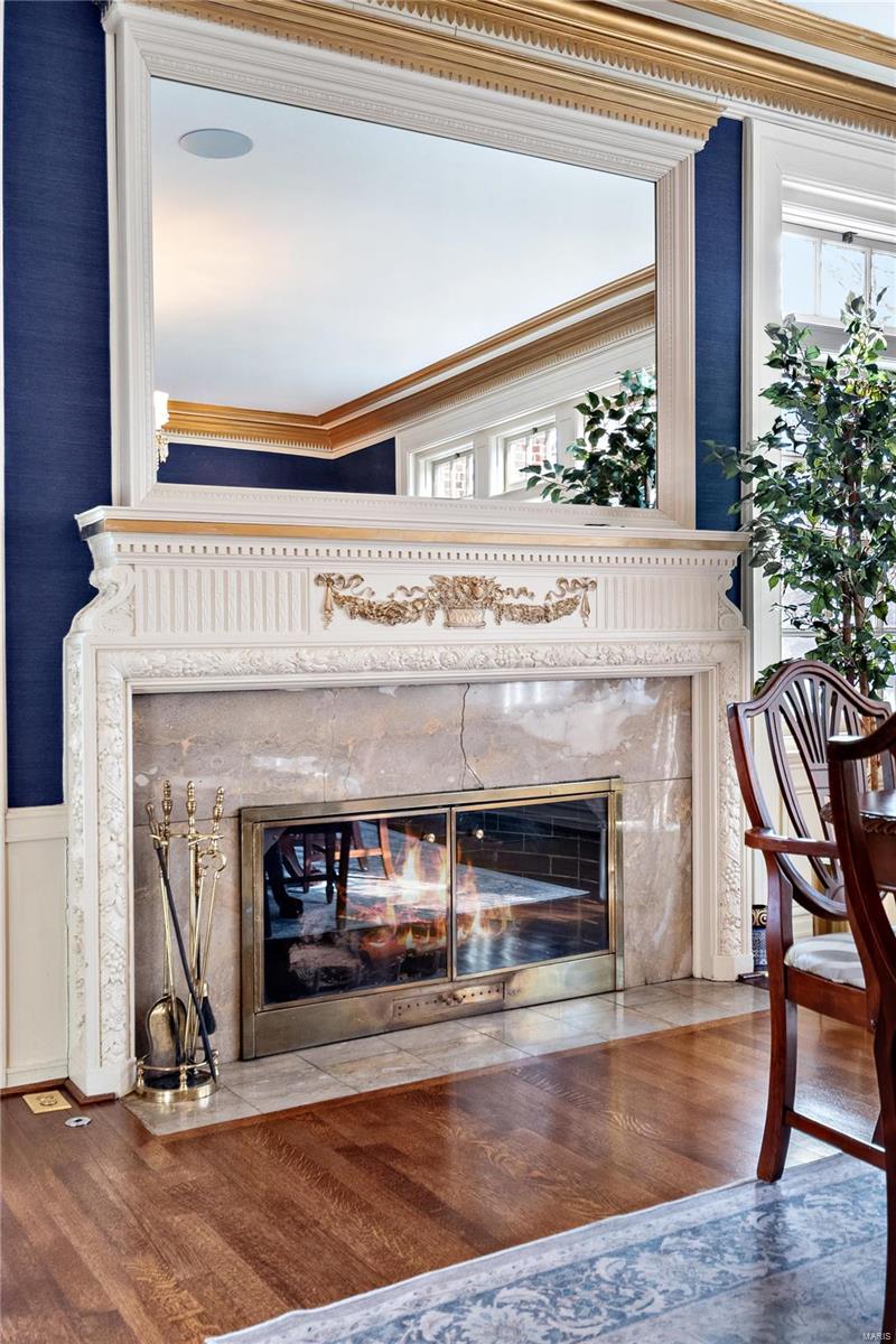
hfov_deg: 36.9
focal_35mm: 36
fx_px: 1344
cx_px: 448
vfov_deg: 53.1
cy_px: 672
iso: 400
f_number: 4
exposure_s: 1/30
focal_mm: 18
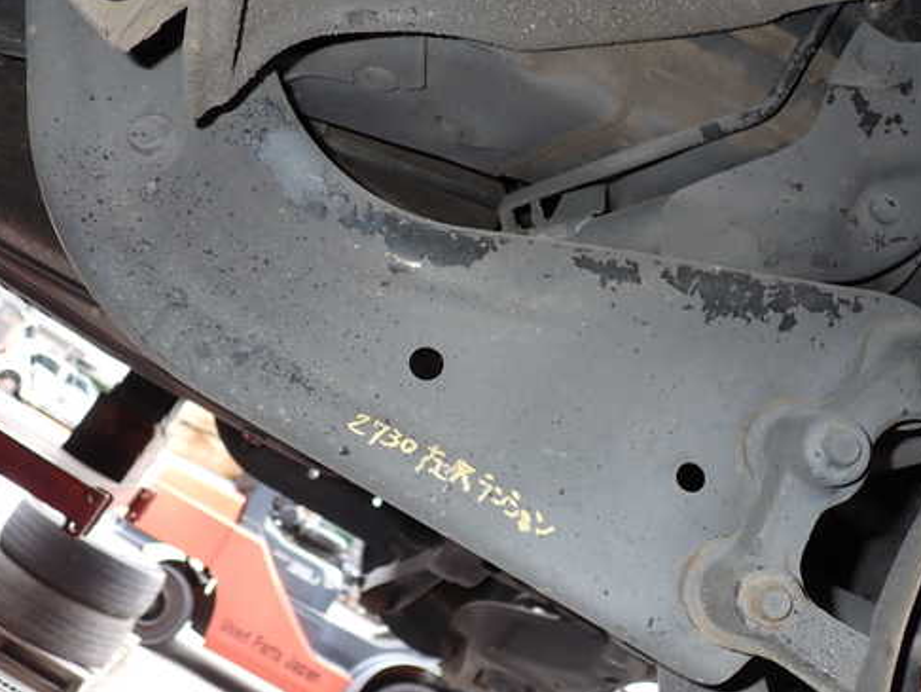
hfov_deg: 50.1
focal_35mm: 37
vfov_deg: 38.7
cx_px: 438
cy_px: 330
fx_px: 985
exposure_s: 1/60
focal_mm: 5.4
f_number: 2.3
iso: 100
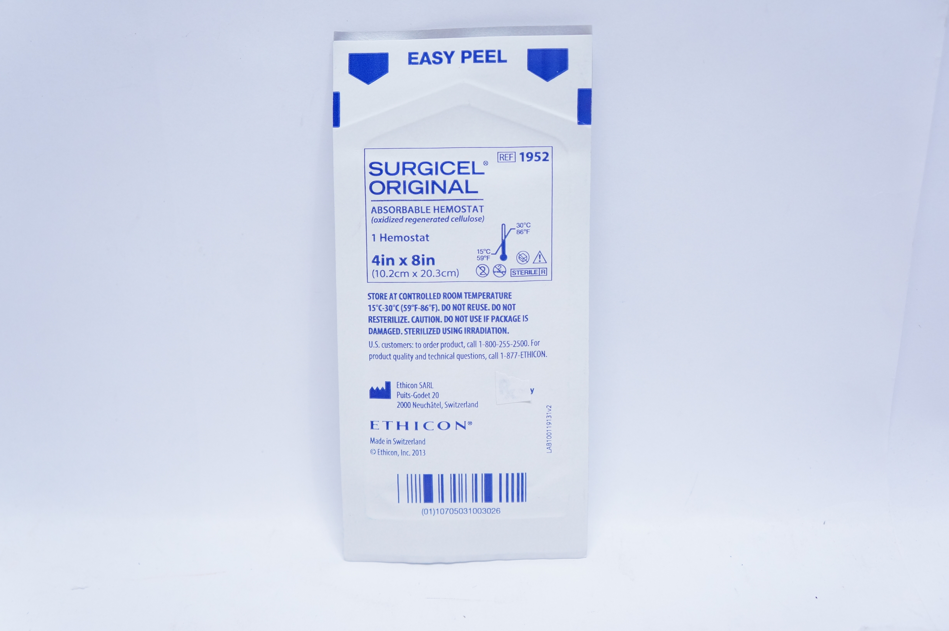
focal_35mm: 44
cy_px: 316
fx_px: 1145
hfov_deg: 45.0
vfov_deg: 30.8
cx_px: 474
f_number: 4
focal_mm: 29
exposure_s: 1/125
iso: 800
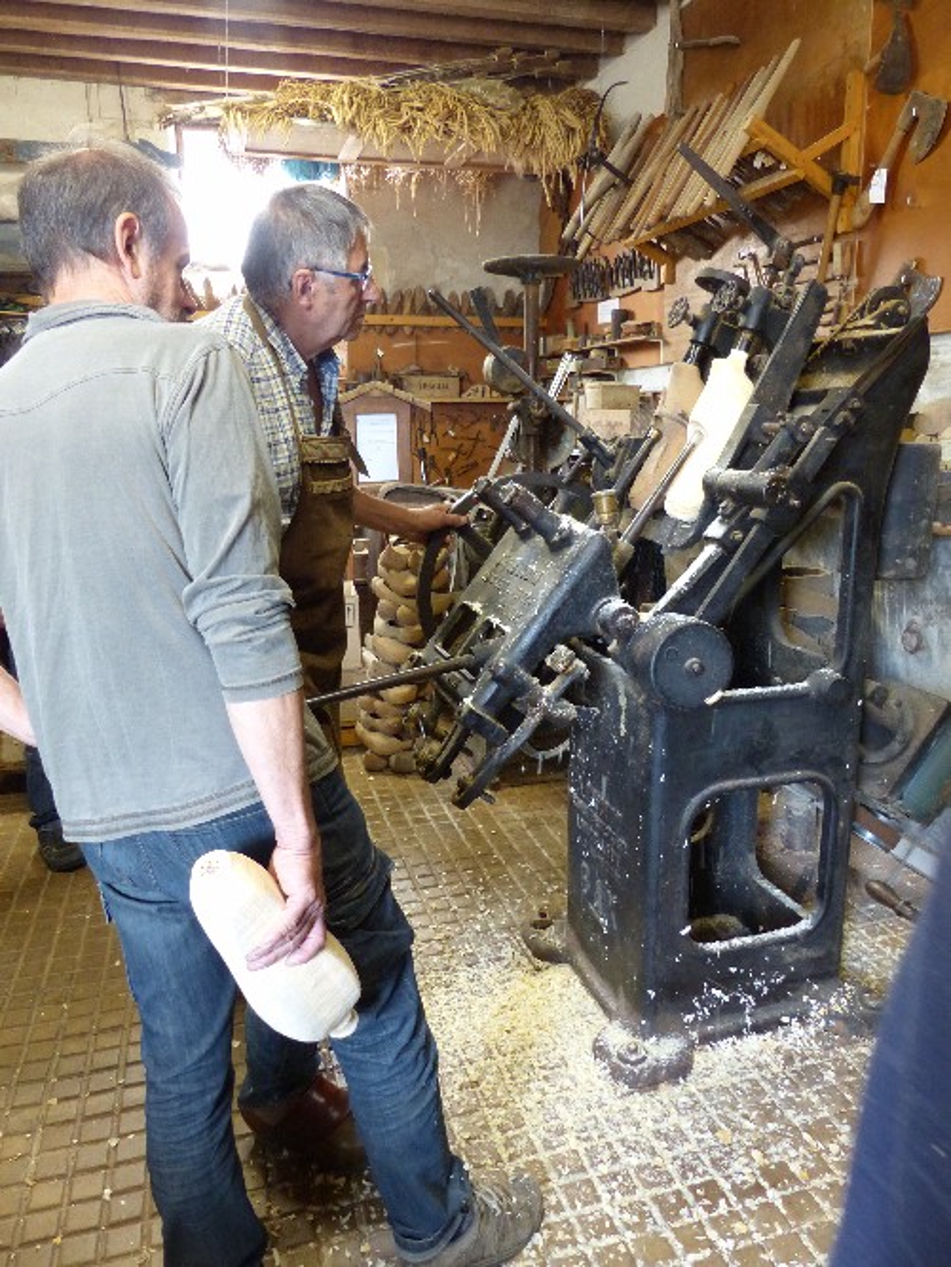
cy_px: 634
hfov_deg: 54.9
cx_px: 476
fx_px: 916
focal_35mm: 25
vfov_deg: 69.4
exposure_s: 1/25
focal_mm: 4.5
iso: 400
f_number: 2.8
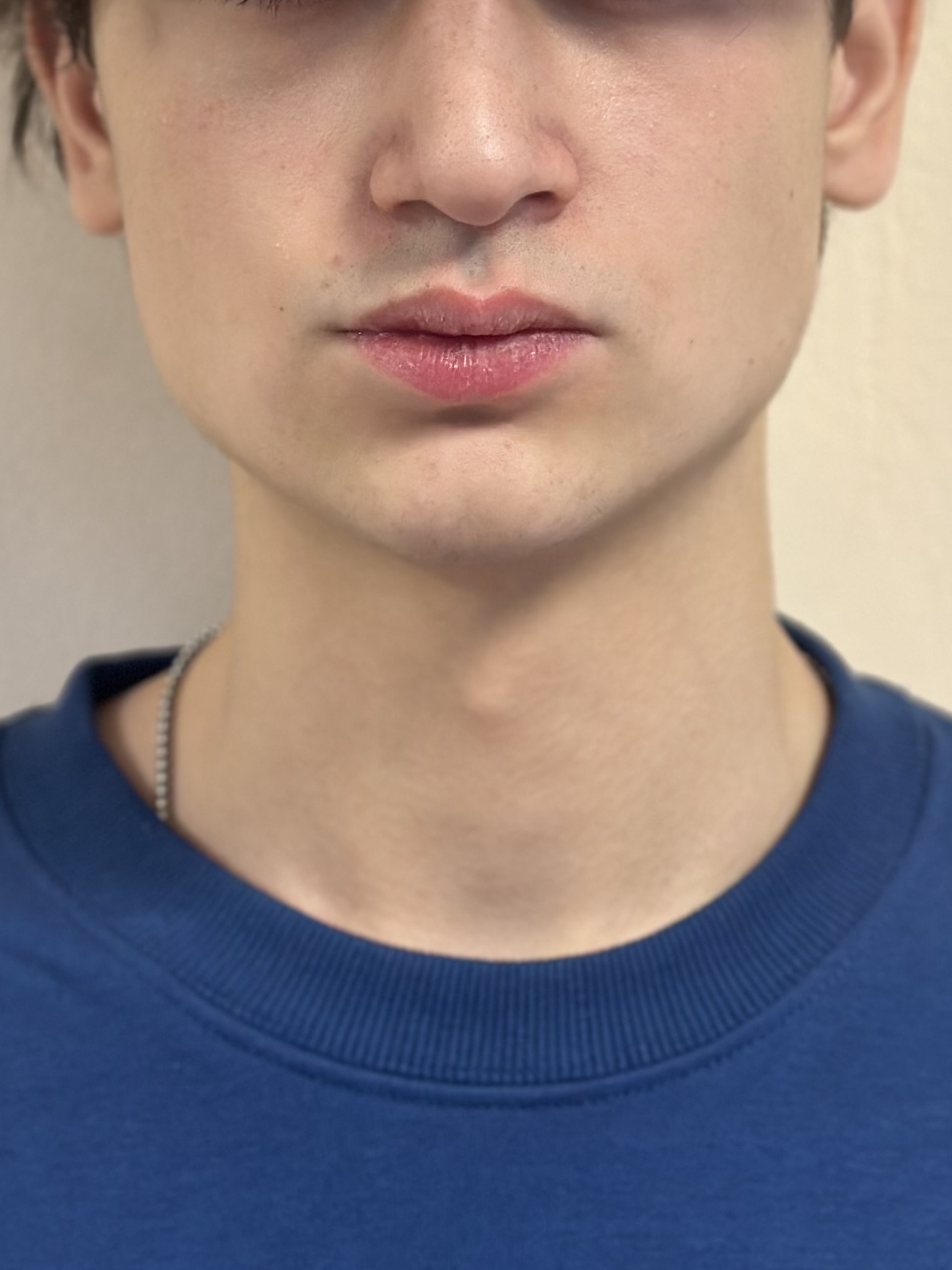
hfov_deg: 14.5
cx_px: 480
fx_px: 3740
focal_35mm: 102
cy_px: 509
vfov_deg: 19.2
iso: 250
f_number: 1.78
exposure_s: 1/60
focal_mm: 6.86
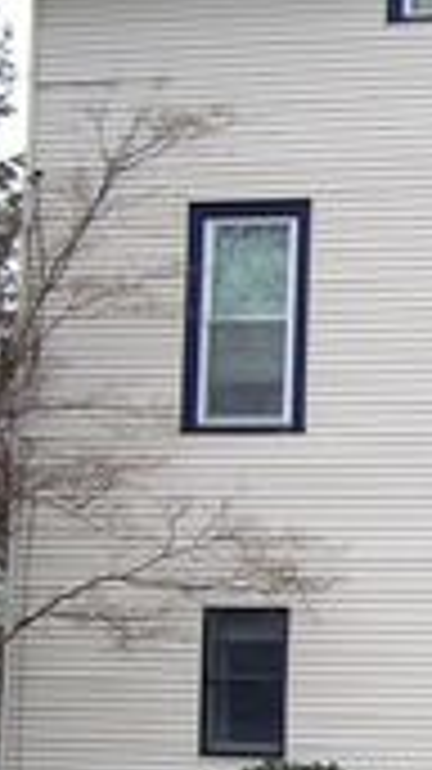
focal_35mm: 108
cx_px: 639
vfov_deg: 19.7
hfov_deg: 10.8
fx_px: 2203
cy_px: 552
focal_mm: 5.6
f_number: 2.7
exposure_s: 1/180
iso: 80
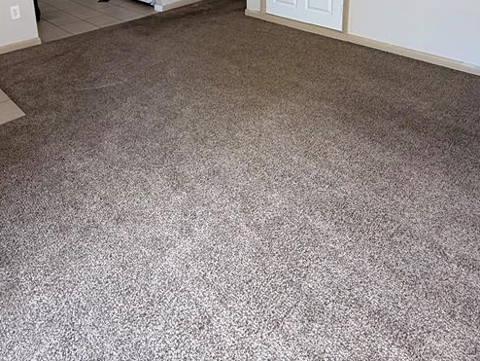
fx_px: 402
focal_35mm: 29
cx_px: 213
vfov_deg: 41.2
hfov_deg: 61.5
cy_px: -10
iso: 200
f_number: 2.2
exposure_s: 1/120
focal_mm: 2.22
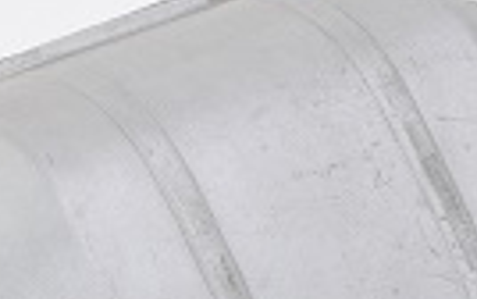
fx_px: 6678
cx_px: 214
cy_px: 263
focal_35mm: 513
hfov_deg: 4.1
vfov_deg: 2.6
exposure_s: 1/160
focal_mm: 75
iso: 200
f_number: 13
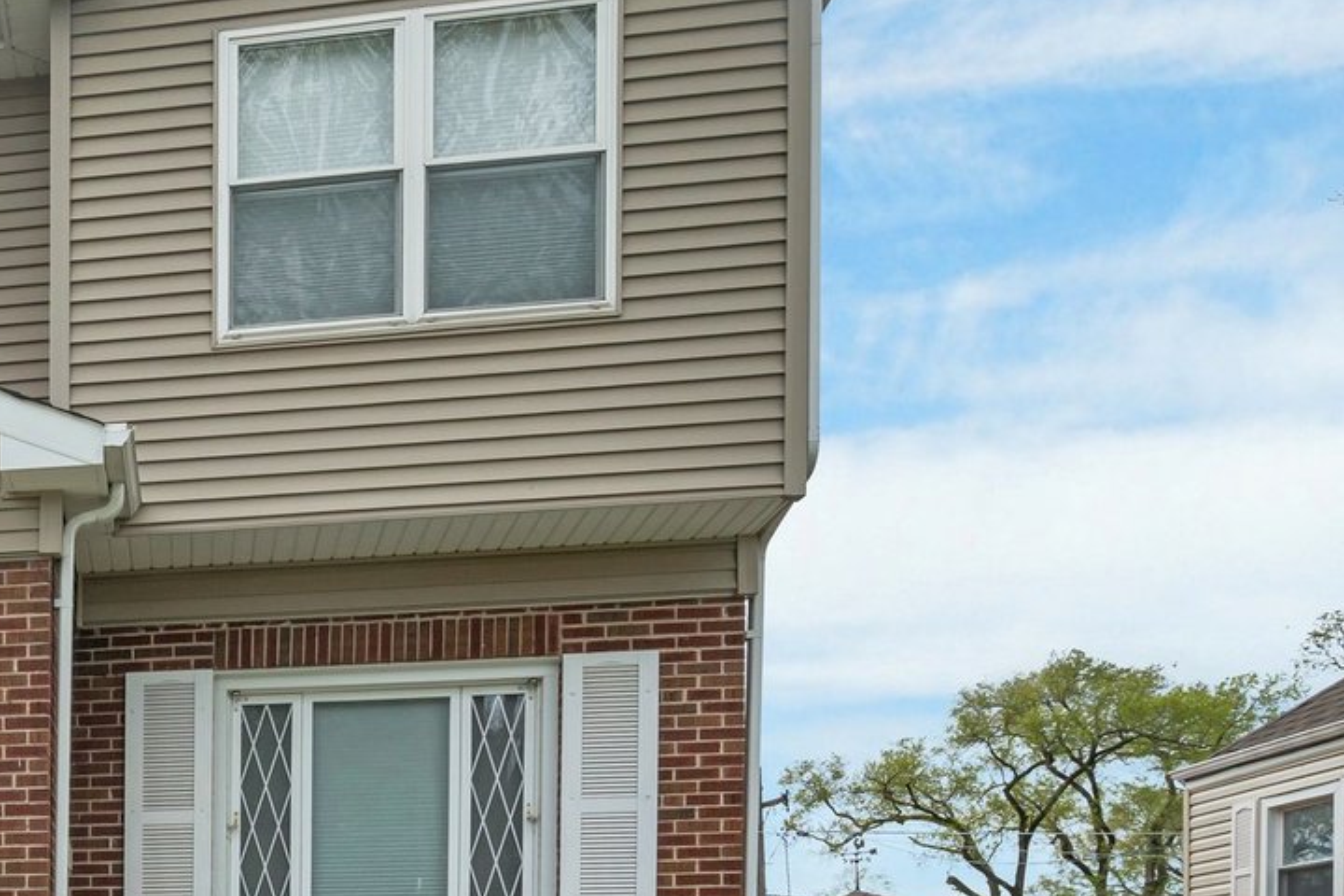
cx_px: -72
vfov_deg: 35.8
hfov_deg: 43.4
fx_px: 1344
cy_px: 698
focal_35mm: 36
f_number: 9
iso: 800
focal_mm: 16
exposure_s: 1/320
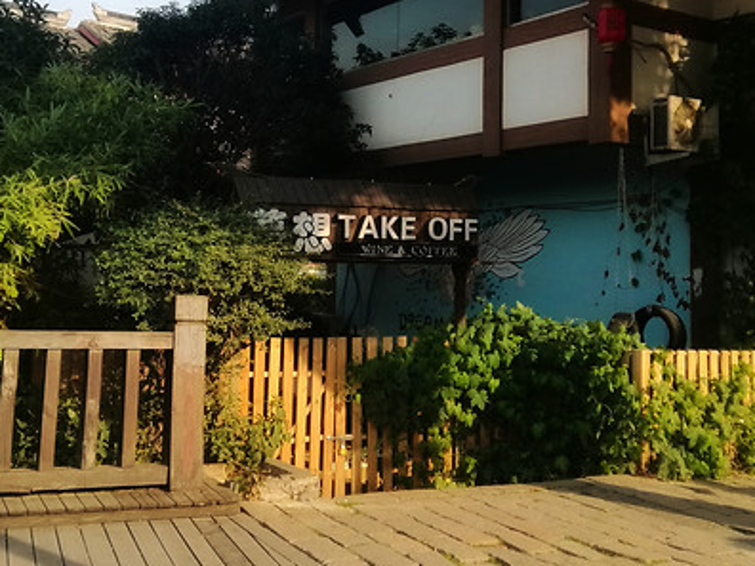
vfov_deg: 33.7
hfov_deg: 44.7
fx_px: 916
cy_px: 147
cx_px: 345
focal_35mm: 42
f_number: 2
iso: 50
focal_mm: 4.04
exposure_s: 1/602
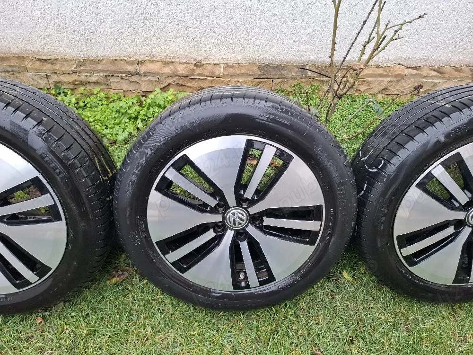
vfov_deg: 58.9
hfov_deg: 73.9
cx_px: 236
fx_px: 314
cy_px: 178
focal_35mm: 23
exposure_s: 1/100
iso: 50
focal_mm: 5.54
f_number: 1.8
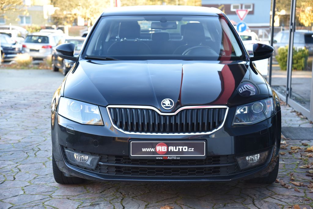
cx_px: 156
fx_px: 609
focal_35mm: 70
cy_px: 104
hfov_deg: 28.8
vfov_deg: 19.5
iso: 500
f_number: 4.5
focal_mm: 70
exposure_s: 1/80
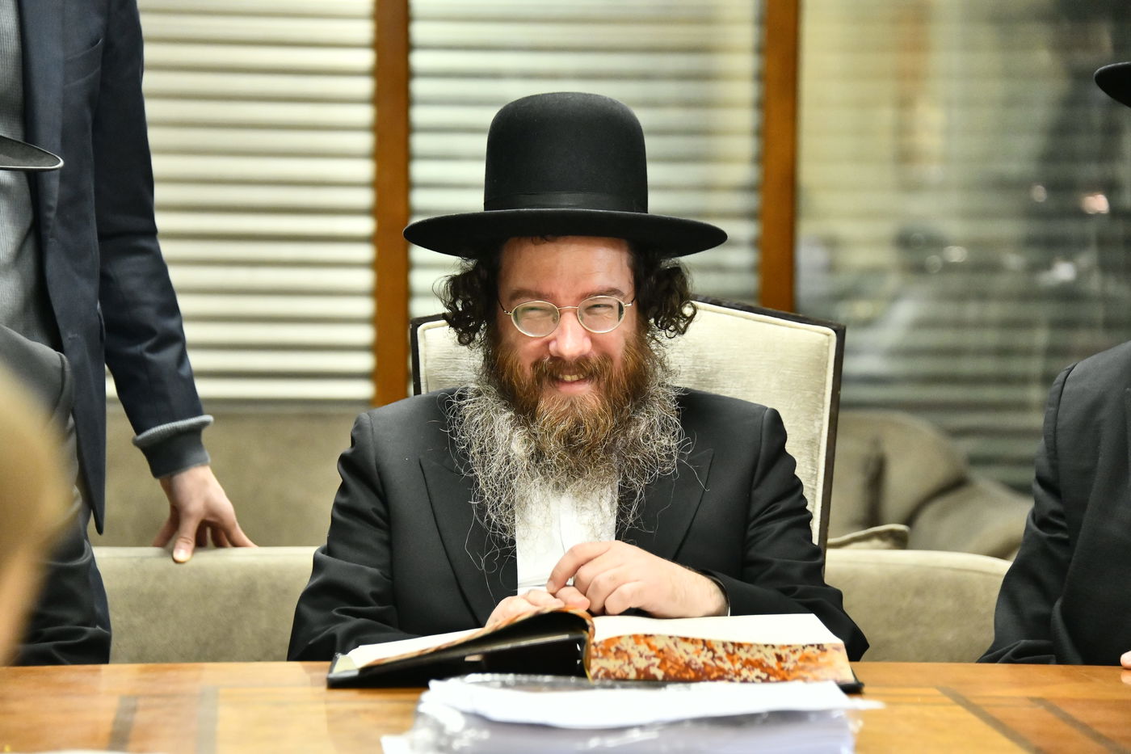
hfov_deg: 14.2
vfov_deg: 9.5
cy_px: 377
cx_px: 566
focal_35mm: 145
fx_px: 4555
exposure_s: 1/160
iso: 4000
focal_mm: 145
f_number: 5.6
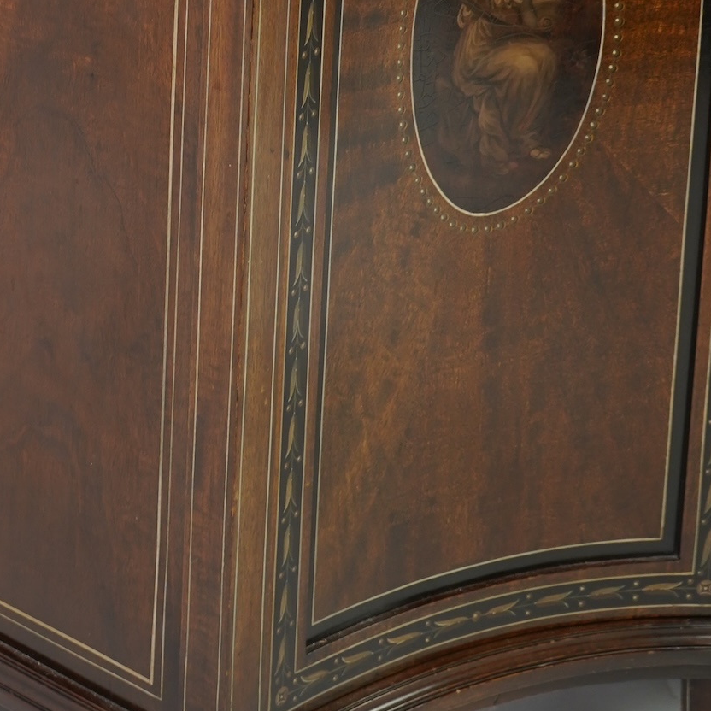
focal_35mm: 95
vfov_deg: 17.4
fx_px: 2208
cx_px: 51
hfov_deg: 18.0
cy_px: -143
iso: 500
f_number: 5
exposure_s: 1/60
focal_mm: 31
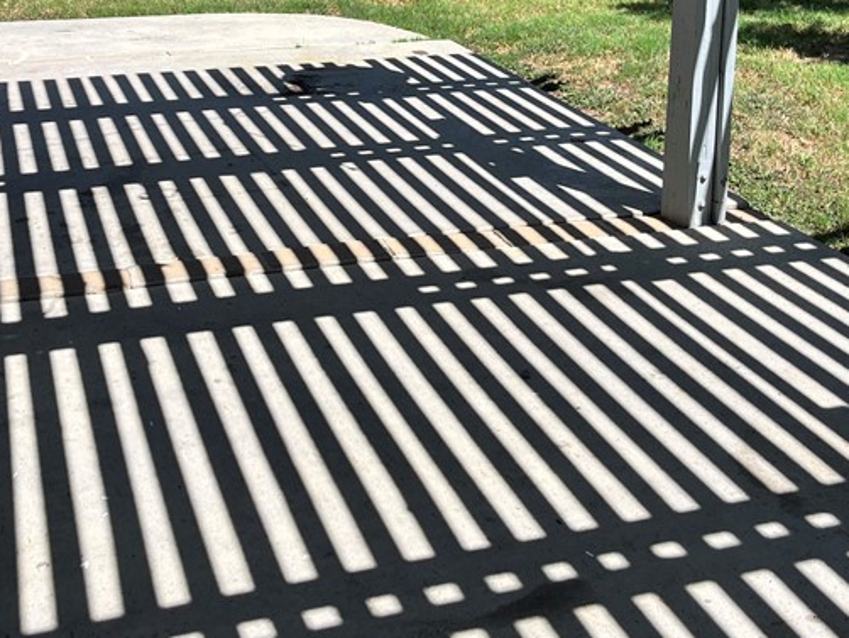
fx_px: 1301
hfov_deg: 36.1
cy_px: 41
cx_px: 394
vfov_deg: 26.4
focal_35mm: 53
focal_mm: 5.1
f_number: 1.6
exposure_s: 1/2268
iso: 50
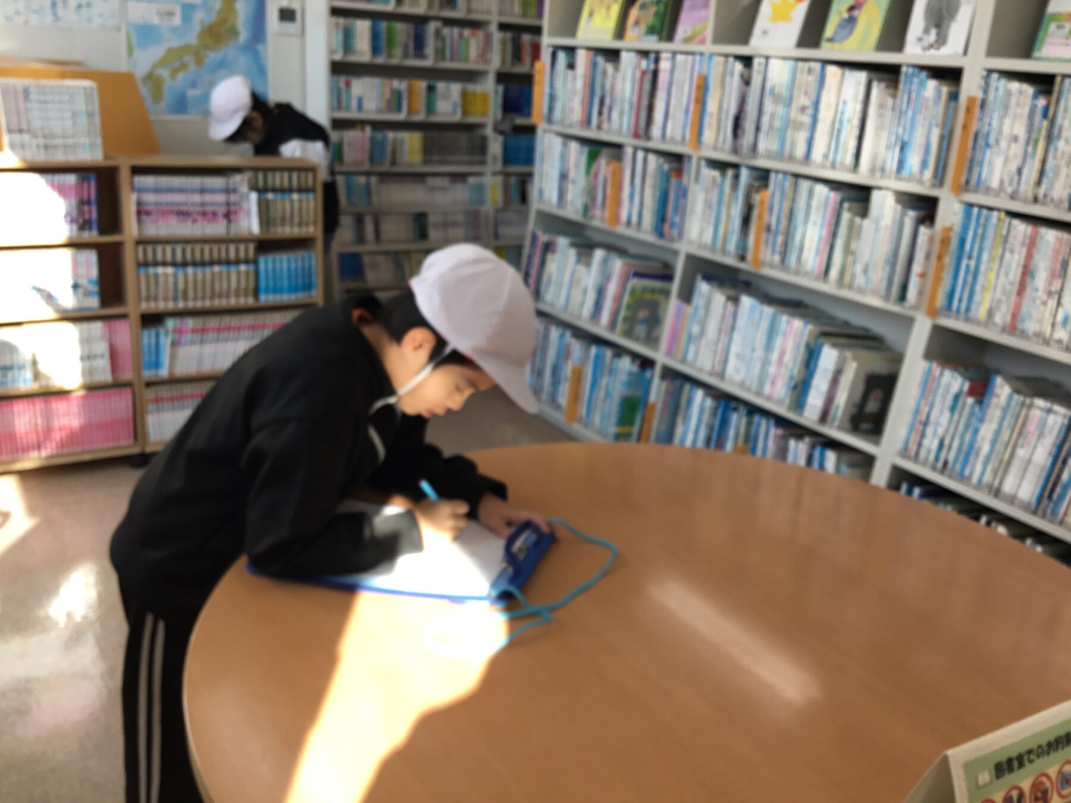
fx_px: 959
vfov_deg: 45.4
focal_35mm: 31
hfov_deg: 58.4
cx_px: 536
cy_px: 402
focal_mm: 3.3
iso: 25
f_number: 2.4
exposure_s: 1/100
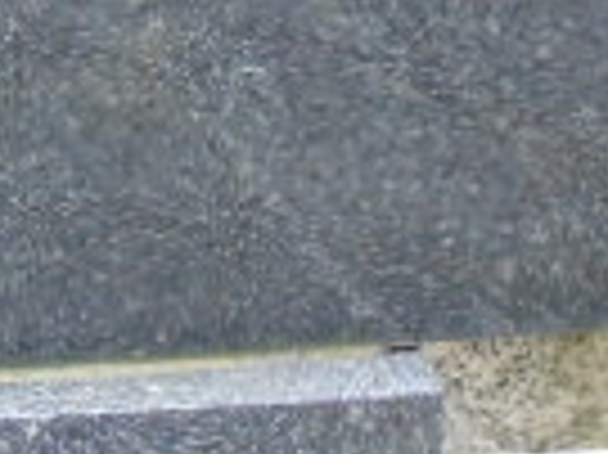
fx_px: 8967
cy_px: -90
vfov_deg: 2.9
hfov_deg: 3.9
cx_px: -419
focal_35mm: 511
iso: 320
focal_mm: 19
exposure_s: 1/80
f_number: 4.4
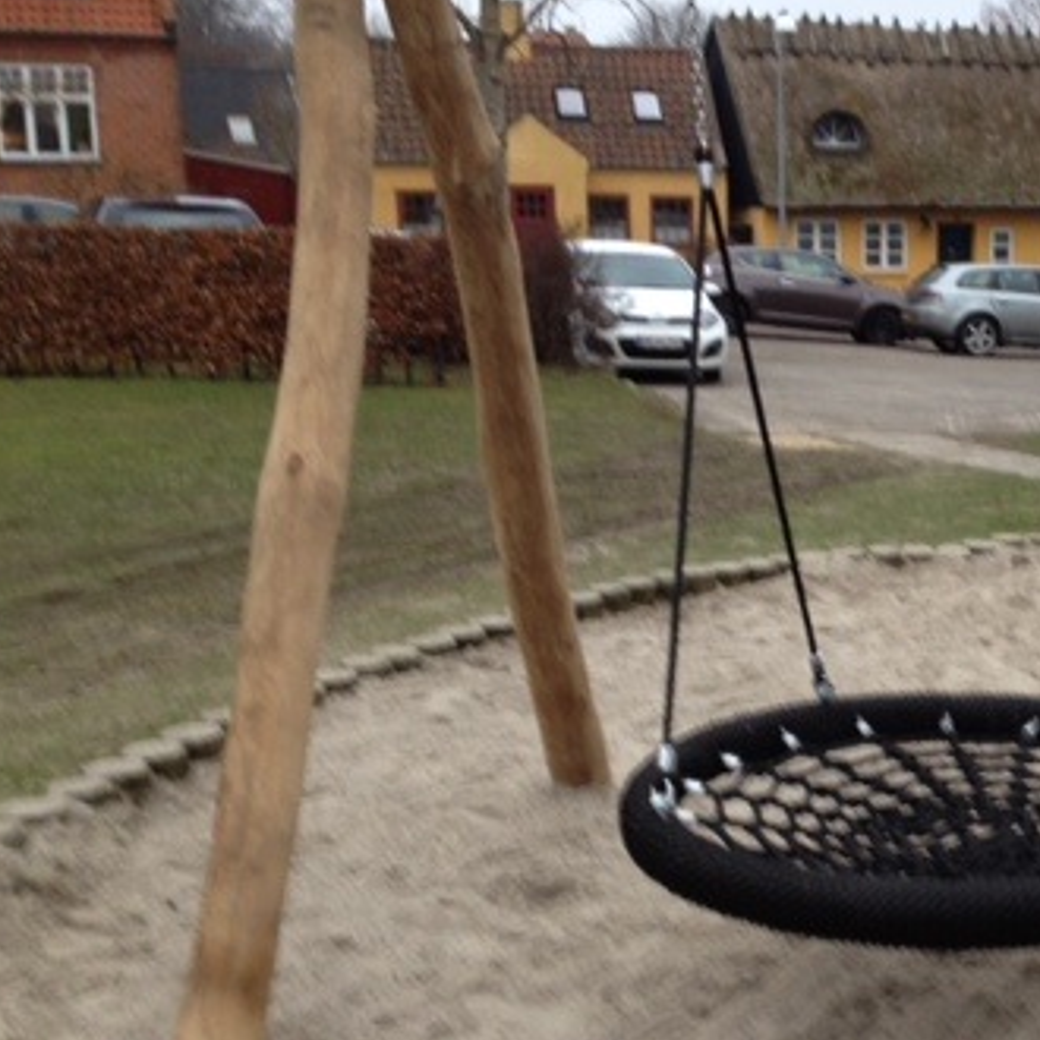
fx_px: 2039
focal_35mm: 60
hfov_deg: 27.5
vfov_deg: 28.6
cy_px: 589
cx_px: 958
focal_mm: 4.28
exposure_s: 1/20
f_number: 2.4
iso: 50
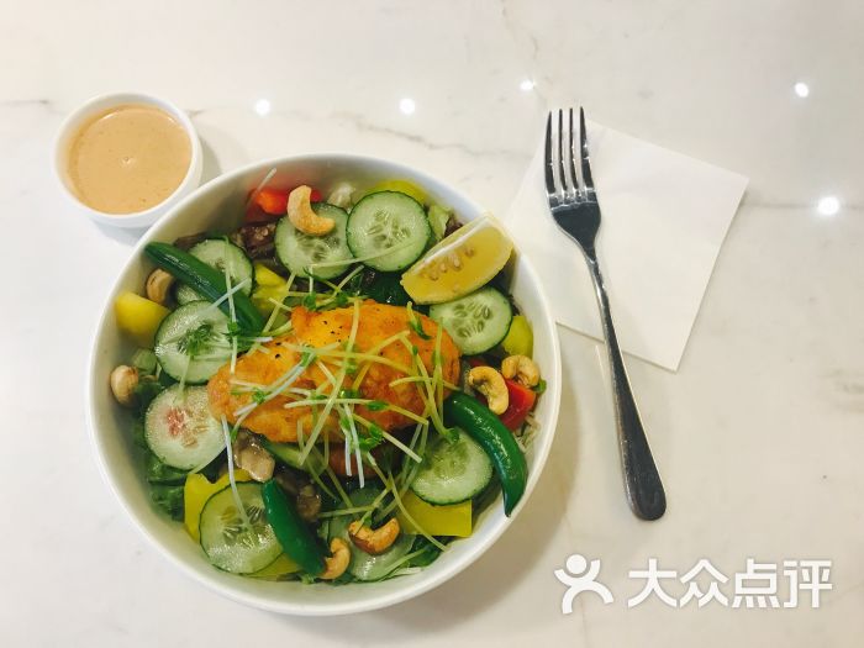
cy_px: 324
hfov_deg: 63.4
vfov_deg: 49.7
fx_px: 699
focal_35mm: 28
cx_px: 432
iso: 32
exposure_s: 1/25
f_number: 1.8
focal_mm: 3.99
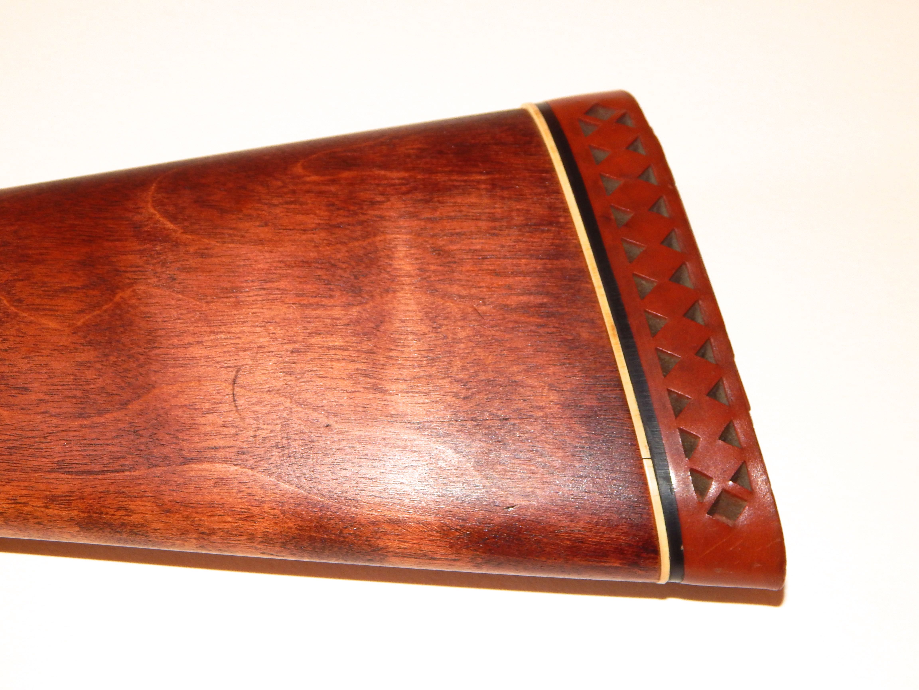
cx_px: 460
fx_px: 1832
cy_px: 345
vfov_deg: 21.3
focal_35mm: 69
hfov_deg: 28.2
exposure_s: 1/30
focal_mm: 12.3
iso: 200
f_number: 8.2
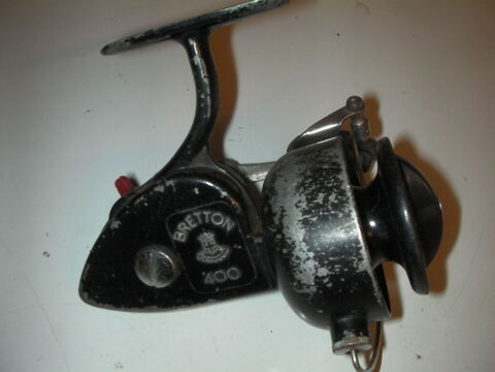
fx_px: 543
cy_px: 186
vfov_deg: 37.7
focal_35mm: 38
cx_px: 248
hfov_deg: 49.0
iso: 200
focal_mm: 6.3
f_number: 5.6
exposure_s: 1/30
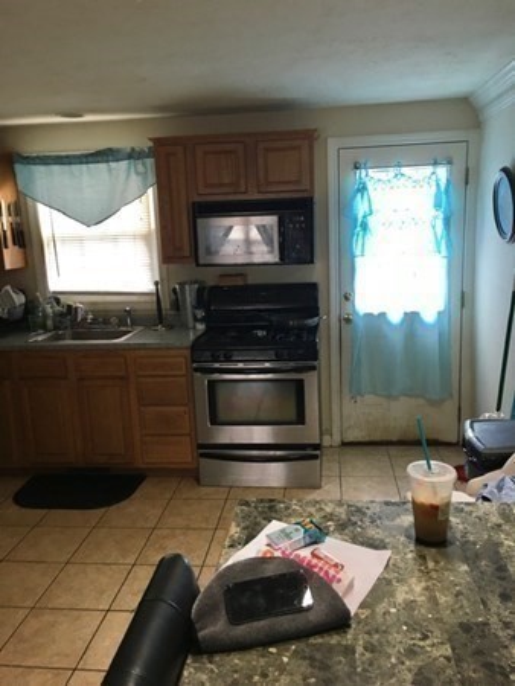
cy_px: 343
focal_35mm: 29
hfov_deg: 48.3
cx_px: 258
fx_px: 575
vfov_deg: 61.6
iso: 80
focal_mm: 4.15
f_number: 2.2
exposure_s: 1/30
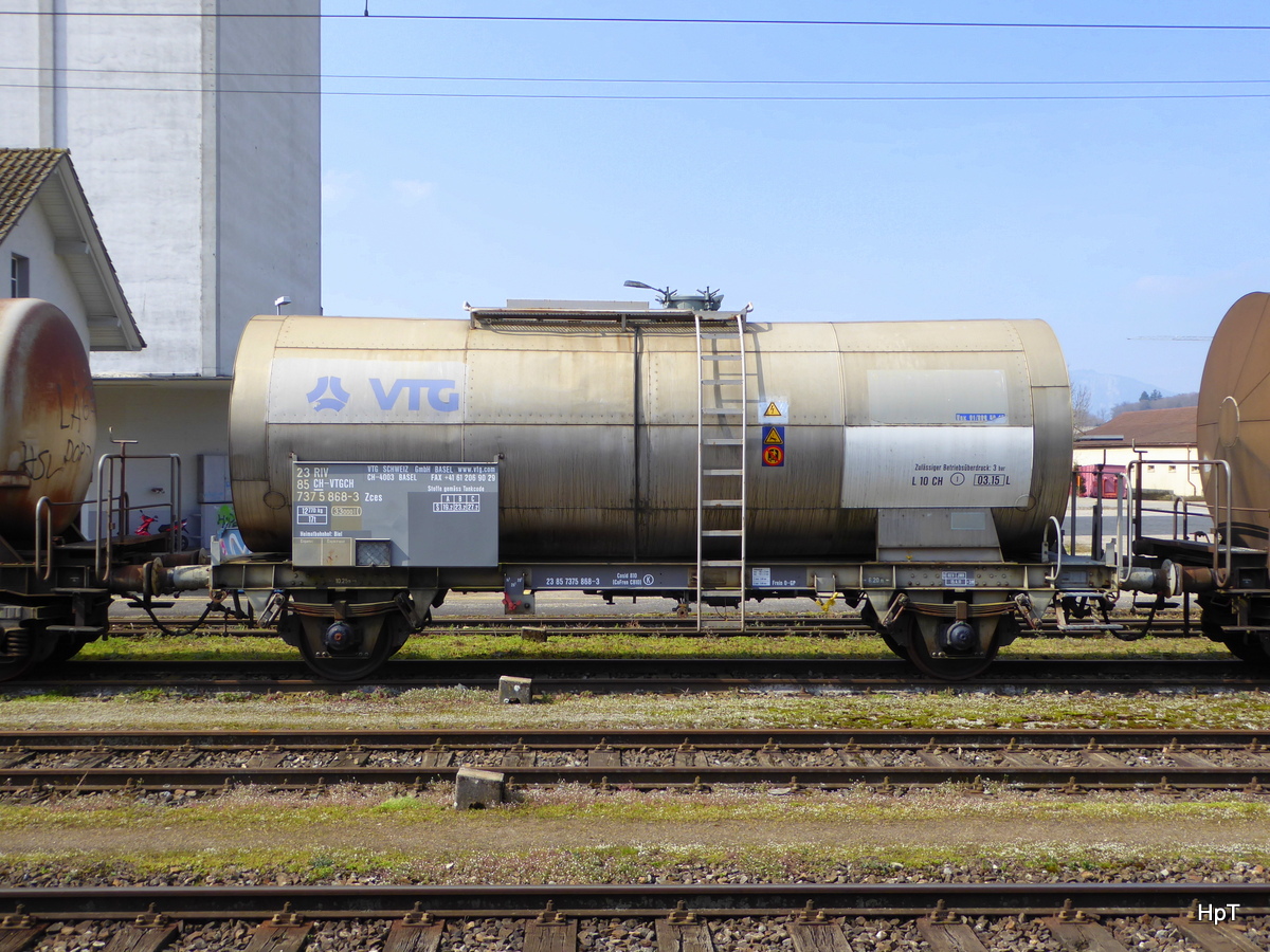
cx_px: 635
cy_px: 476
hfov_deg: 44.8
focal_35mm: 42
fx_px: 1541
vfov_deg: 34.3
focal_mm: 7.2
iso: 80
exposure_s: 1/400
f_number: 3.8
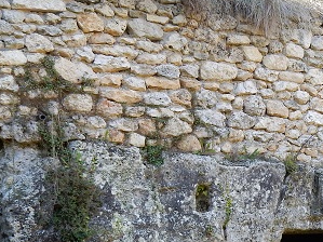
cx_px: 337
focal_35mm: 67
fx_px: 625
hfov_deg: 27.1
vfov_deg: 21.3
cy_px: 226
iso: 125
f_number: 3.7
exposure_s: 1/80
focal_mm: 4.5
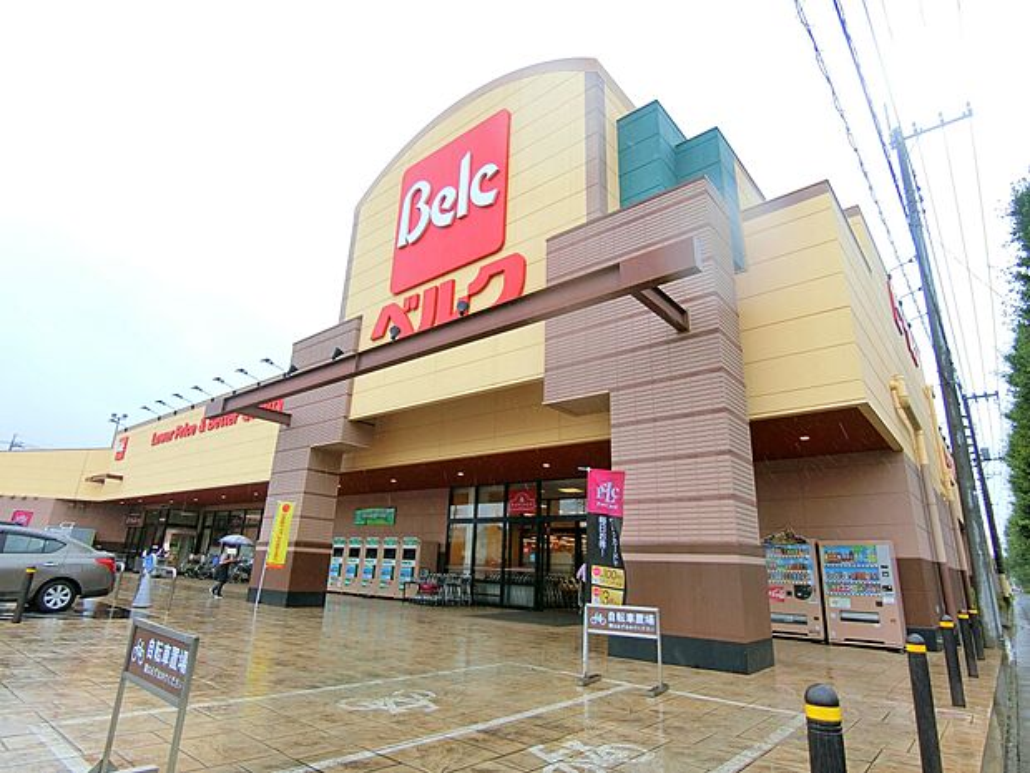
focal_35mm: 19
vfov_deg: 68.7
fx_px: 565
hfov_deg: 84.7
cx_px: 515
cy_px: 386
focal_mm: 4.06
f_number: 2.7
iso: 80
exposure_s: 1/320
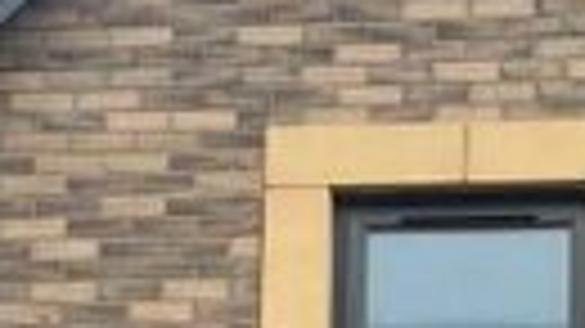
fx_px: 2372
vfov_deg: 7.5
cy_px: 735
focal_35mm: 153
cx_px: 495
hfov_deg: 14.0
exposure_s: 1/268
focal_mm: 4.25
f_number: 1.8
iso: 32
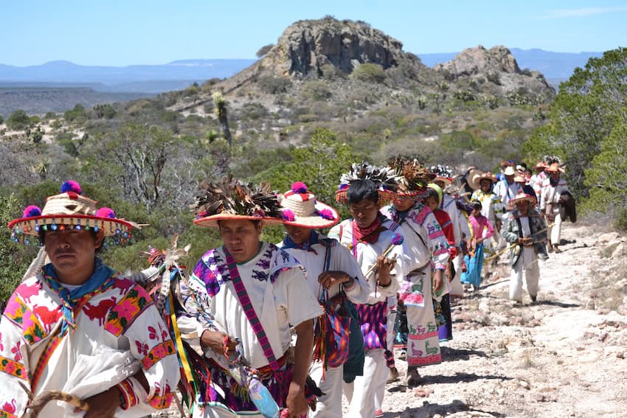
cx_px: 314
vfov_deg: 16.6
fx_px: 1437
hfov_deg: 24.6
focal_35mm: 82
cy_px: 209
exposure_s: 1/200
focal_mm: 55
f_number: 8
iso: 100
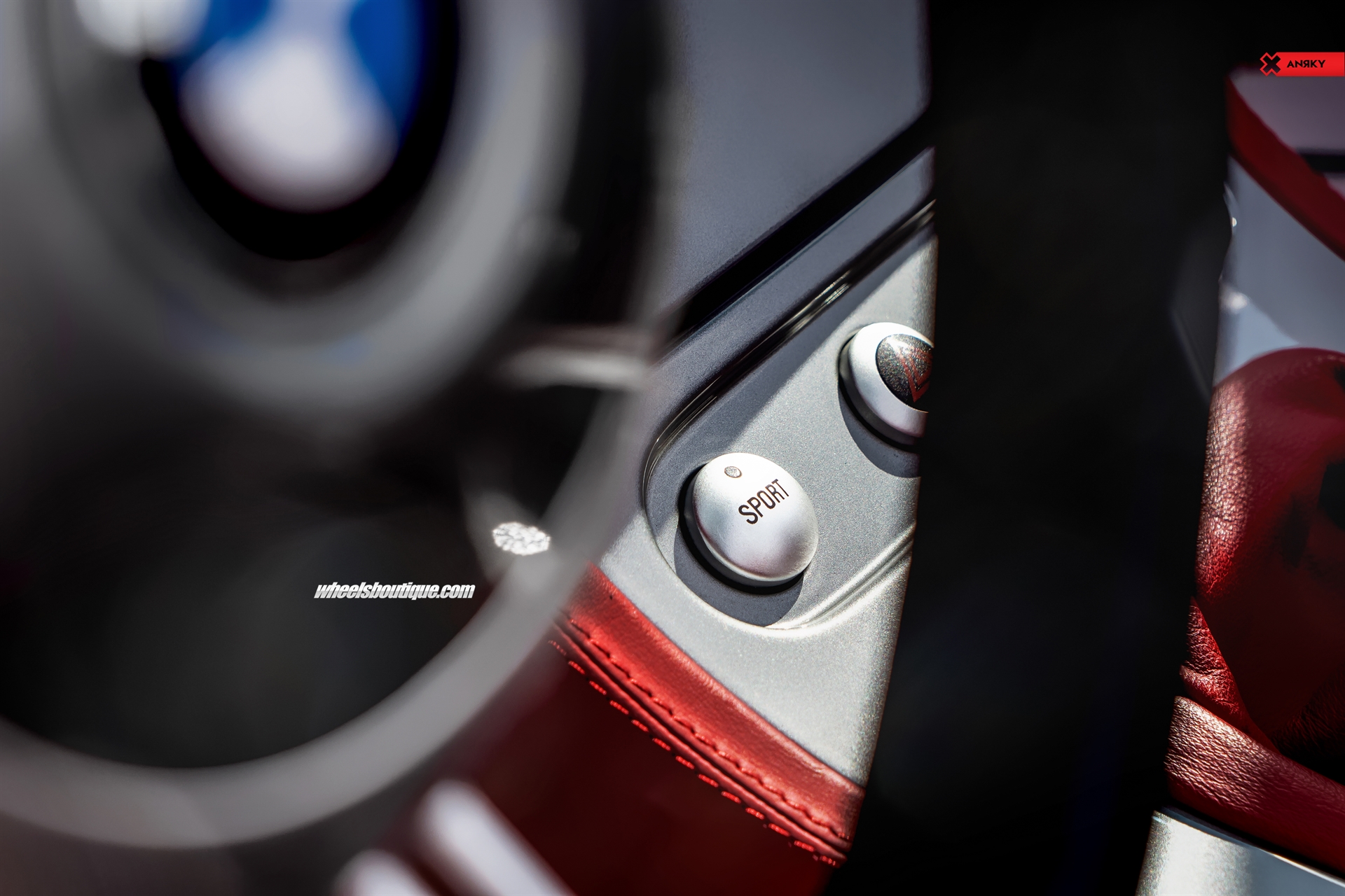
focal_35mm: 105
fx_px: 3923
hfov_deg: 19.5
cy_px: 448
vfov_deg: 13.0
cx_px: 672
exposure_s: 1/125
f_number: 6.3
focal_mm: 70
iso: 100
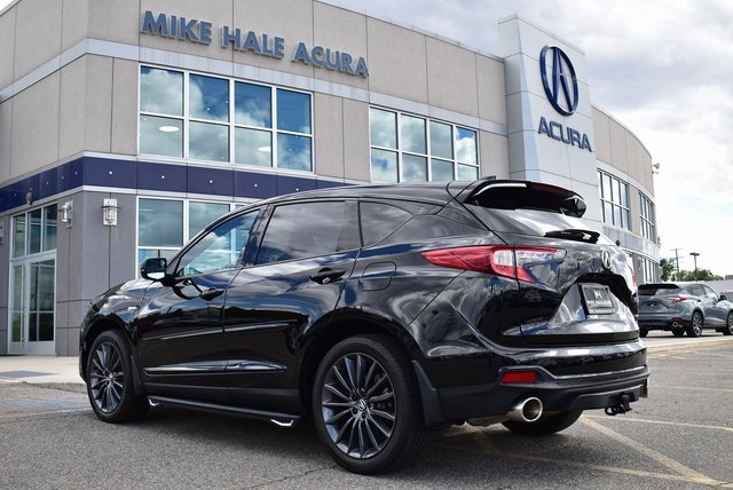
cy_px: 245
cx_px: 366
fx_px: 734
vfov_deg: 36.9
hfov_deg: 53.1
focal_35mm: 36
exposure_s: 1/160
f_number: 6.3
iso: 100
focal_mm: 24
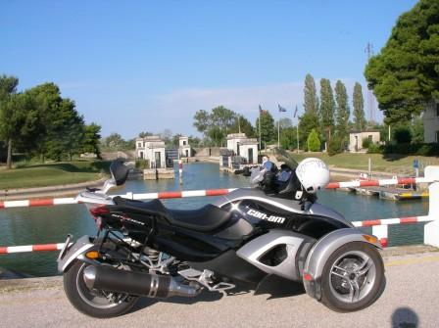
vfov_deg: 37.7
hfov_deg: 49.0
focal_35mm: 38
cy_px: 164
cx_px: 220
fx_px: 481
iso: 50
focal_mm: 5.8
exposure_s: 1/325
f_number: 5.6
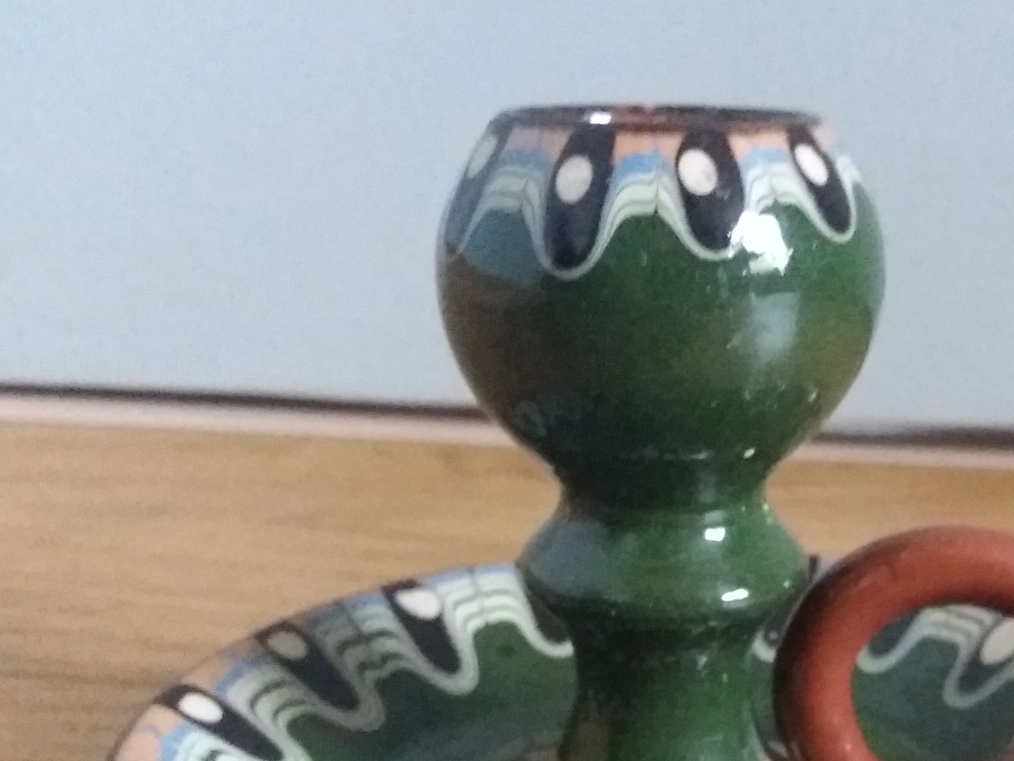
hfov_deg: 33.4
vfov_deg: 25.2
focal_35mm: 57
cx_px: 711
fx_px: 1670
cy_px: 604
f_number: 1.9
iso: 1250
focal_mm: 3.7
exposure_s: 1/17
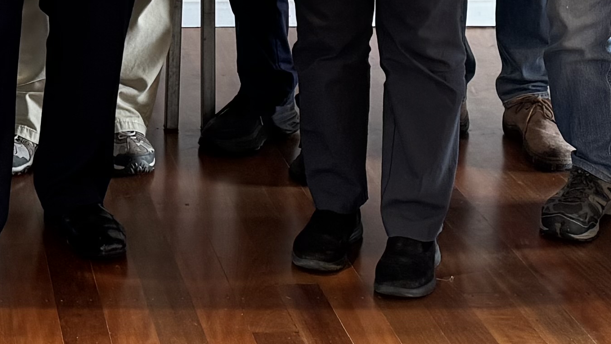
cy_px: -274
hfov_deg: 18.7
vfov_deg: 10.3
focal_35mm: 111
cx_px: -8
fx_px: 1798
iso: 250
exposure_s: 1/50
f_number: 1.78
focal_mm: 6.76
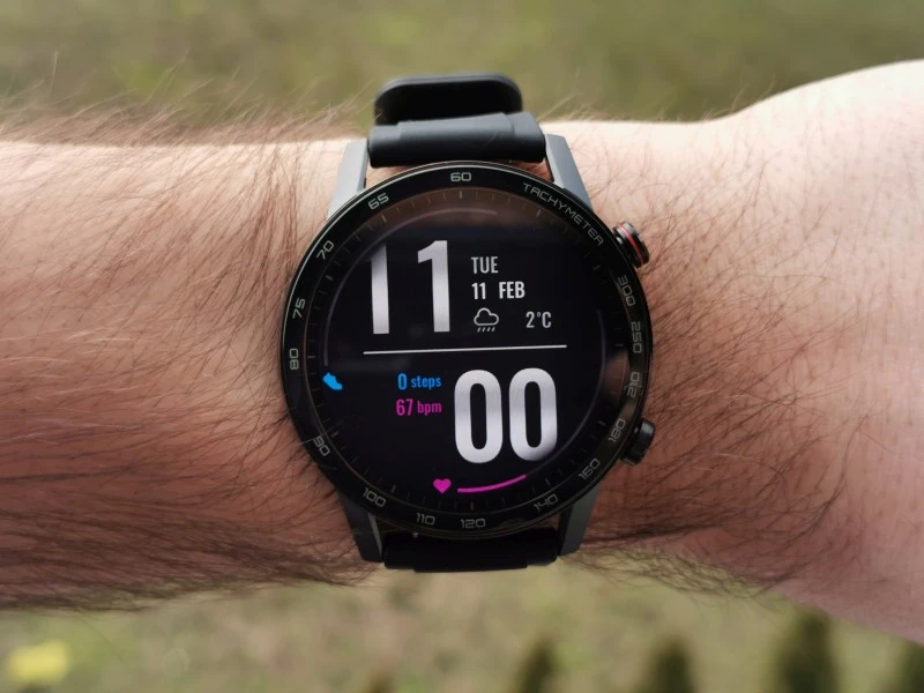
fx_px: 1441
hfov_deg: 35.5
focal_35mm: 54
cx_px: 462
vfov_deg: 27.0
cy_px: 346
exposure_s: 1/624
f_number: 1.6
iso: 50
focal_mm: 5.56
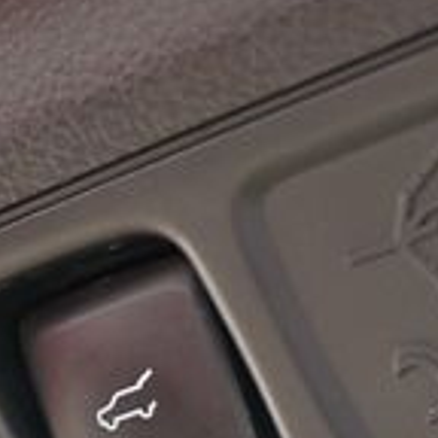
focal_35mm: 156
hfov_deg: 11.2
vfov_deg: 11.2
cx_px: 377
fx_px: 2232
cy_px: 335
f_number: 4.5
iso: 400
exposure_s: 1/200
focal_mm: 27.5
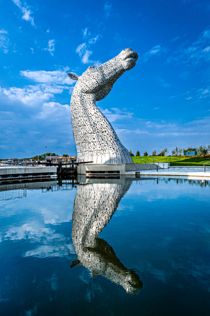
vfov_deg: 73.8
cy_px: 158
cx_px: 105
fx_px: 210
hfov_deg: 53.1
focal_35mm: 24
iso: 400
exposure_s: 1/200
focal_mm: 24
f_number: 20
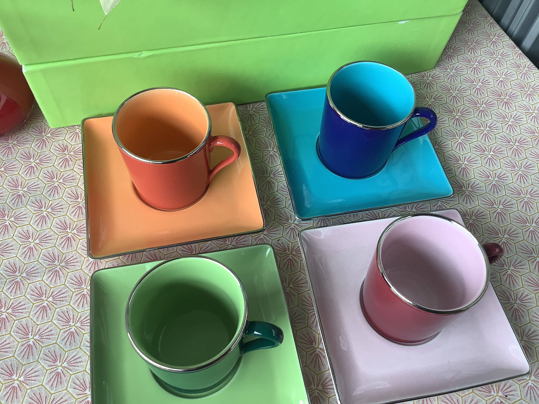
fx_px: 483
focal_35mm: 31
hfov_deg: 58.4
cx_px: 270
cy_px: 202
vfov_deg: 45.4
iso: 50
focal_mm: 3.3
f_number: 2.4
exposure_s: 1/60
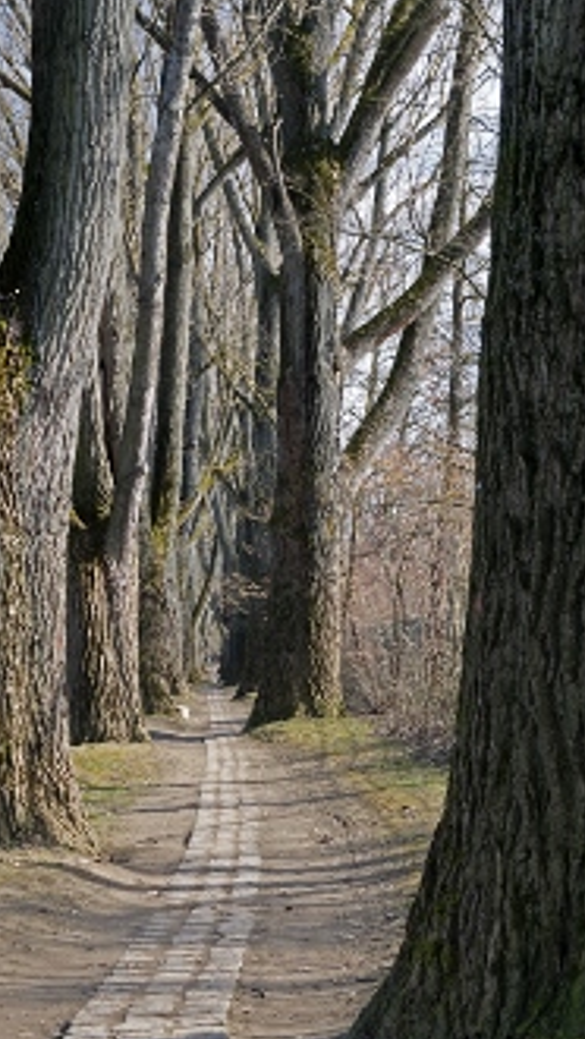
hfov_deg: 18.1
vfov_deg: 31.5
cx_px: 250
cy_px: 623
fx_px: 1835
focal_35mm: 67
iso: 100
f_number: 6.3
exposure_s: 1/125
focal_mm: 35
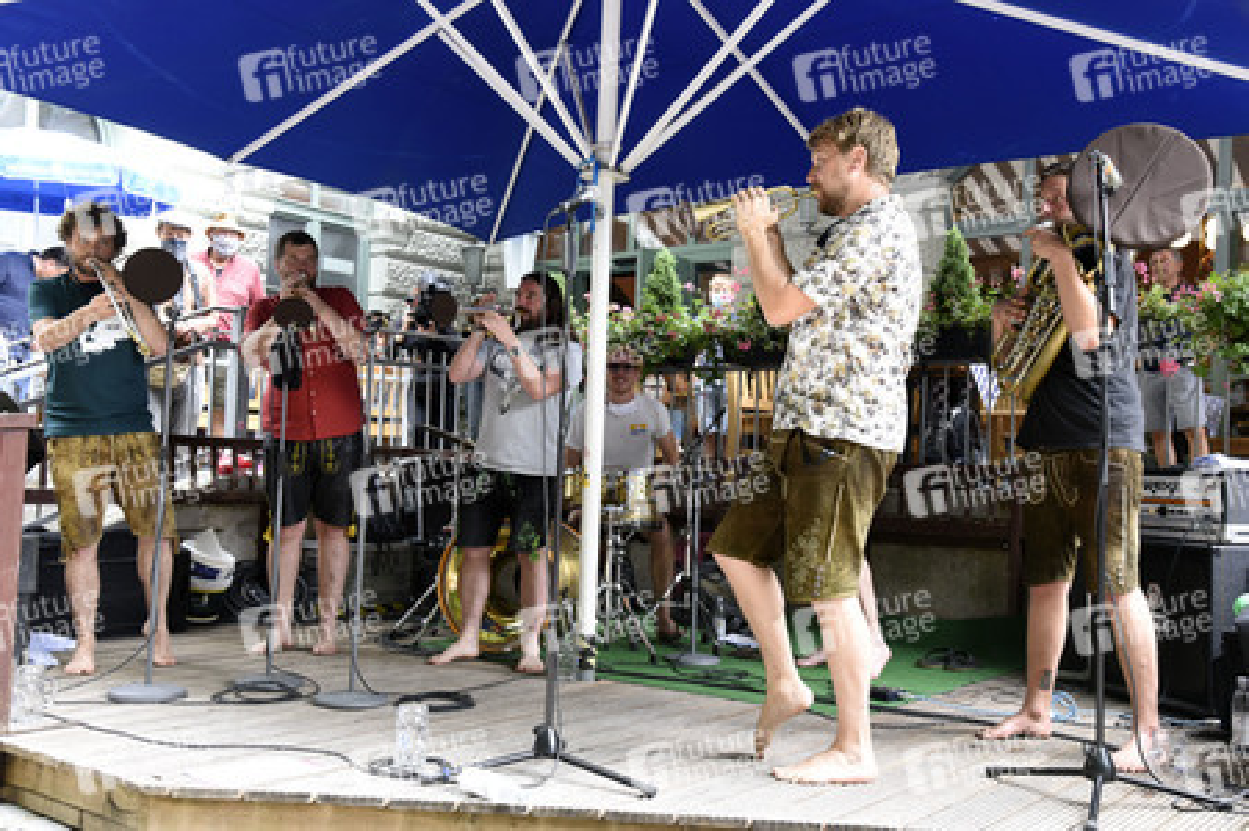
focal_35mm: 35
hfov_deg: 54.5
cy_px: 416
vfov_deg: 37.8
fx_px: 1213
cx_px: 624
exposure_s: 1/80
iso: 1000
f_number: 6.3
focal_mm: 35
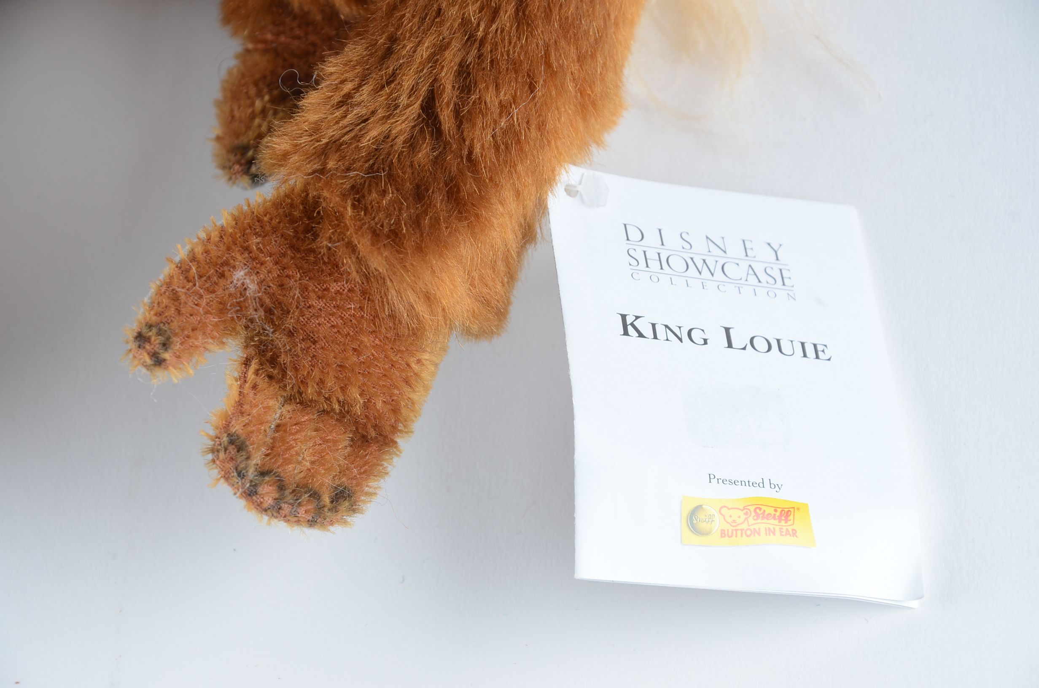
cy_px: 344
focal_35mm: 158
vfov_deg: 8.7
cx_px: 520
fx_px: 4536
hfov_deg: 13.1
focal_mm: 105
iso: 125
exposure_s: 1/100
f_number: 8
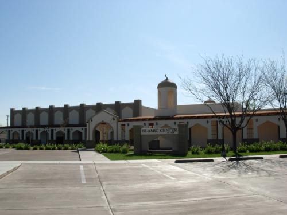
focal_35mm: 38
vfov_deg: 37.7
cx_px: 144
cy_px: 108
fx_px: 315
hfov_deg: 49.0
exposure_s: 1/790
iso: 79
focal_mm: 6.3
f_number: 4.9
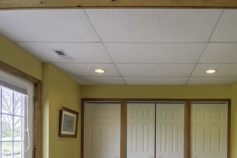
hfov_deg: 64.2
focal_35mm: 28
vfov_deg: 42.7
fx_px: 184
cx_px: 152
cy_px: 141
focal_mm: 15
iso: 100
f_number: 18
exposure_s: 1/15
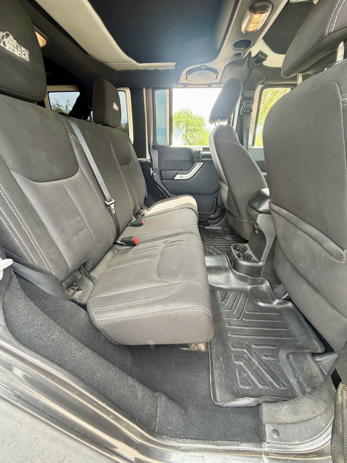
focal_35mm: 14
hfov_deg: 85.7
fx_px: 187
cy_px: 232
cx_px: 174
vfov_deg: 102.1
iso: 200
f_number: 2.2
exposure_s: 1/121
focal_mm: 2.22
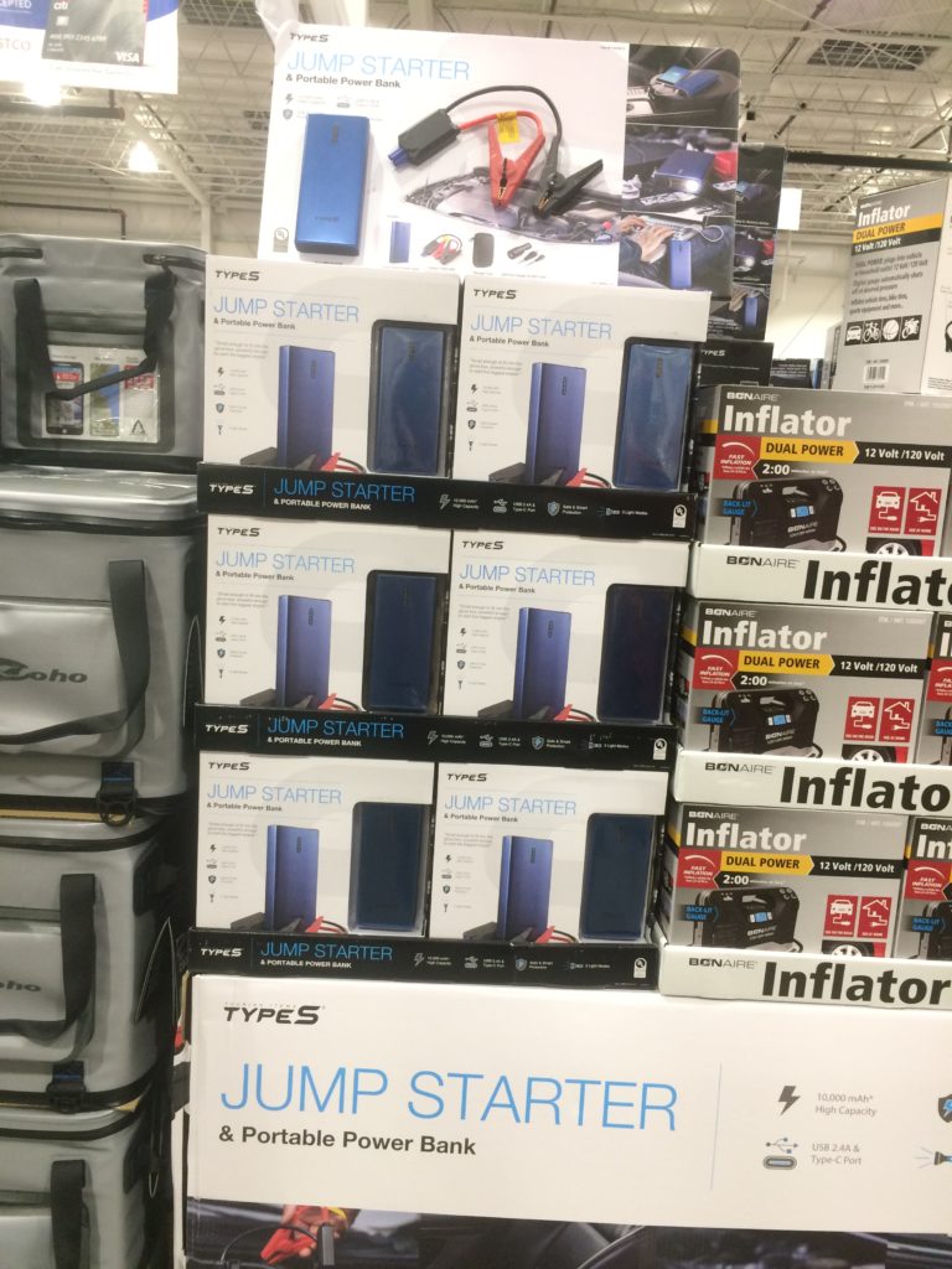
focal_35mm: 29
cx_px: 476
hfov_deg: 48.2
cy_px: 634
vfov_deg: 61.7
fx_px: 1063
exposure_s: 1/33
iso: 125
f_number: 2.2
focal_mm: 4.15
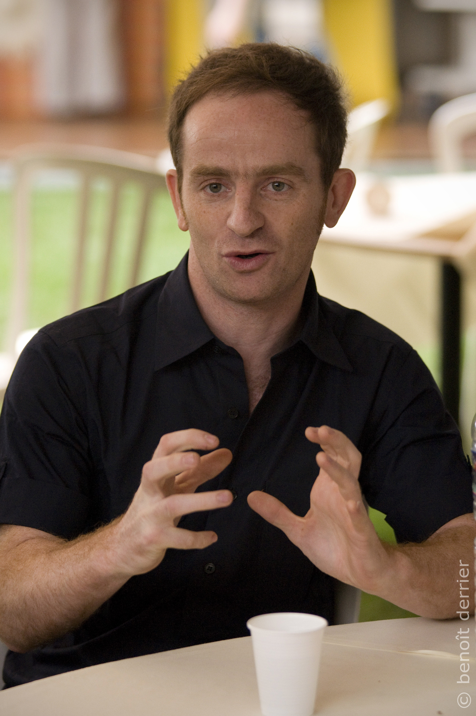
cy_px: 358
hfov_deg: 8.7
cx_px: 238
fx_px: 3132
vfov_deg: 13.1
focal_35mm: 158
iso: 900
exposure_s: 1/250
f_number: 3.2
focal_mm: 105
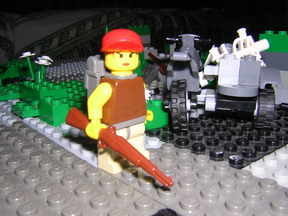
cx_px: 144
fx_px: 300
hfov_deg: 51.4
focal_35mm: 36
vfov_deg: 39.7
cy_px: 108
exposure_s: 1/60.1
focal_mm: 4.7
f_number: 5.2
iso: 100
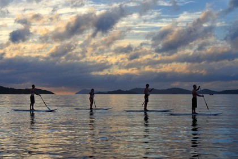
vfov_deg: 18.2
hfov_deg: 27.0
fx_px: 496
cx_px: 119
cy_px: 80
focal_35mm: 75
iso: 400
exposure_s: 1/320
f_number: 10
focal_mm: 75
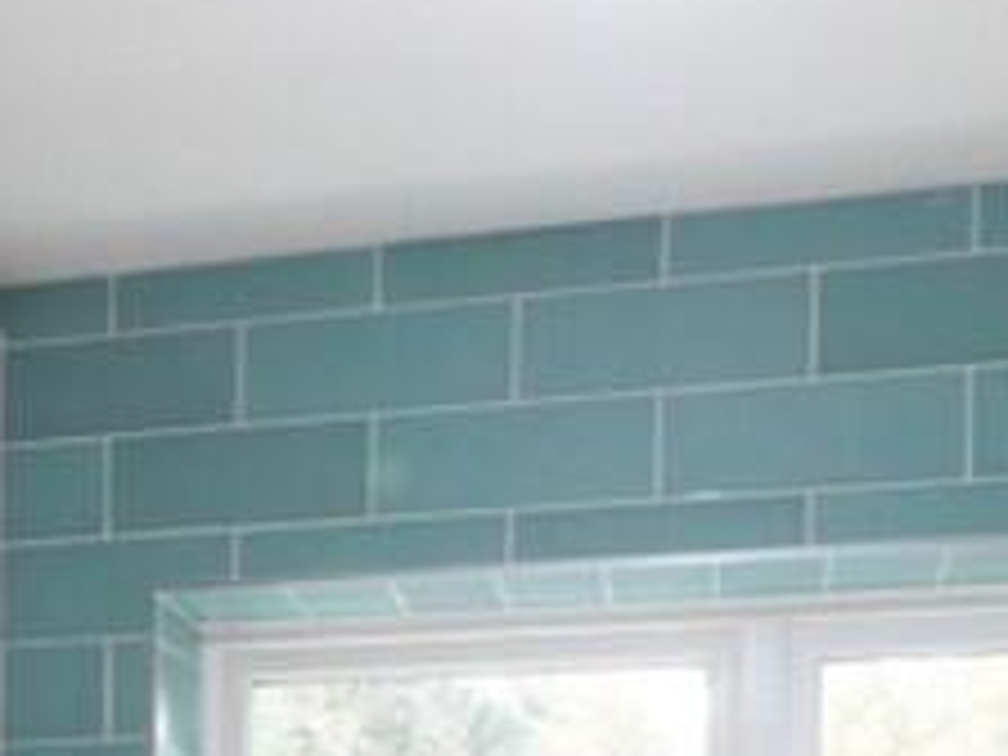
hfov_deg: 29.5
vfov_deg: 20.2
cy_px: 1087
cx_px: 180
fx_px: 1864
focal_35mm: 64
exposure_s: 1/60
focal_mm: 7
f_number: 4
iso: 1250
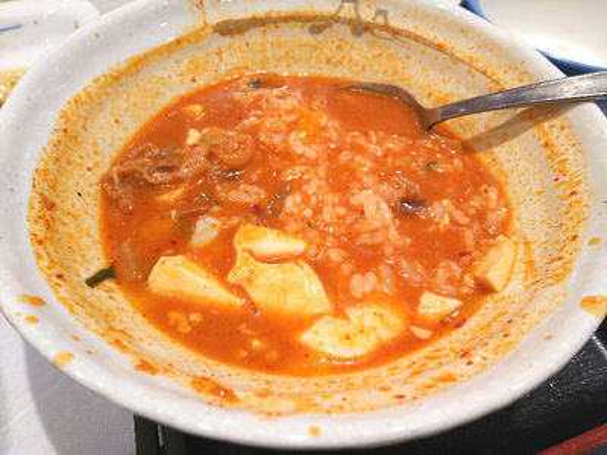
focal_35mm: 27
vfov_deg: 51.4
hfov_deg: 65.3
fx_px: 473
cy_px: 228
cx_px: 304
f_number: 1.9
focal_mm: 4.2
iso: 32
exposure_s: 1/120
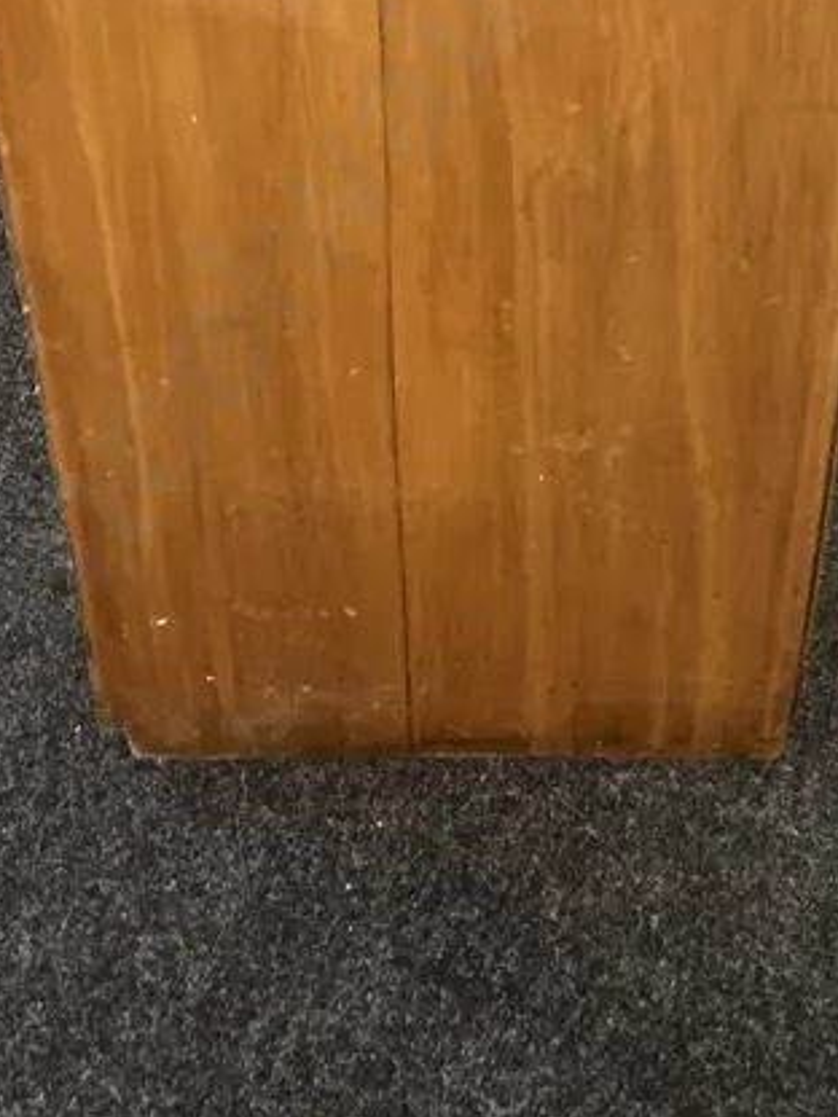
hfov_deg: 21.3
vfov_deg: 26.2
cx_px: 540
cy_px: -75
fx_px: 2227
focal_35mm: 69
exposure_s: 1/50
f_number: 1.8
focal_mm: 3.99
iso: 200
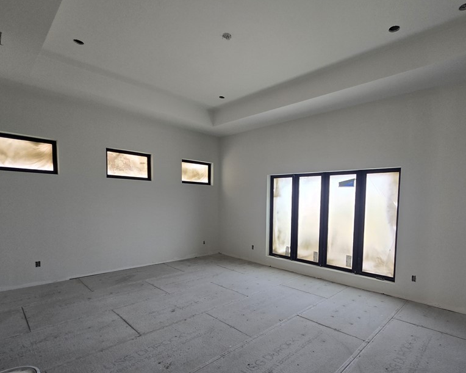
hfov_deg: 88.6
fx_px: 234
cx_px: 278
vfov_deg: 76.4
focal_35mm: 17
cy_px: 217
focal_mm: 2.2
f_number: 2.2
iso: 64
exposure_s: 1/60
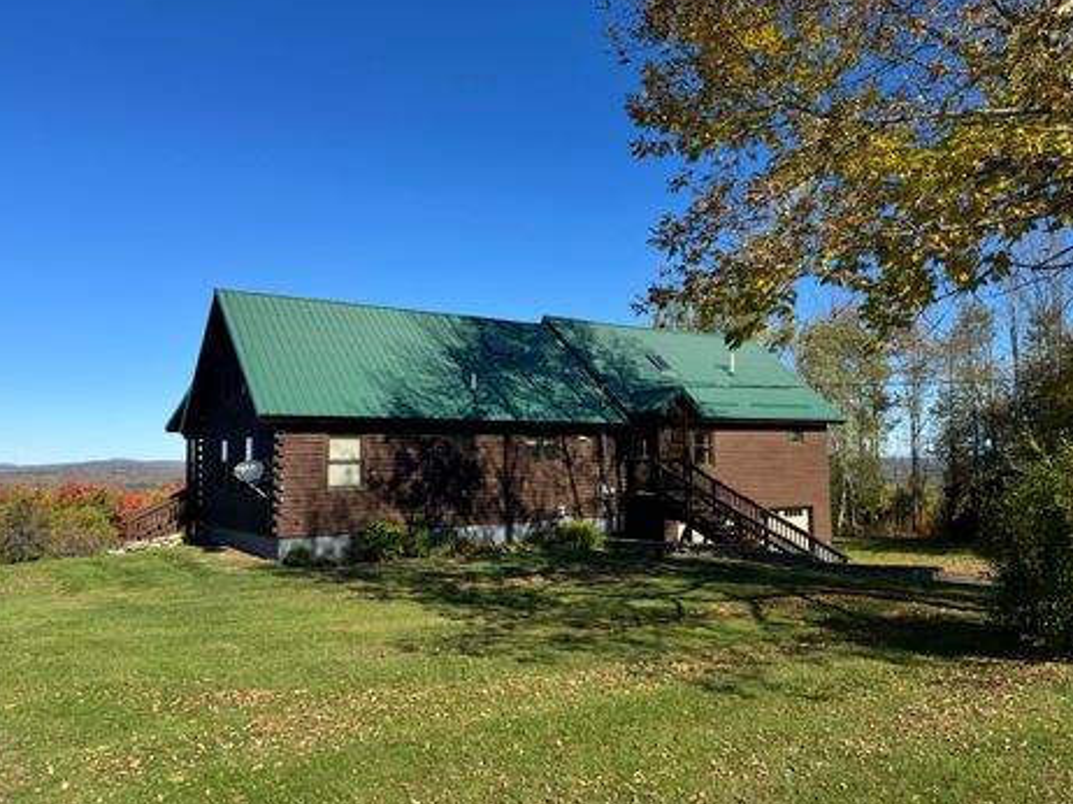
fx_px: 806
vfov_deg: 53.0
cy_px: 399
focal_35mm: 26
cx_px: 557
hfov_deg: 67.3
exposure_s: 1/3247
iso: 80
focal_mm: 6.76
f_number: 1.78
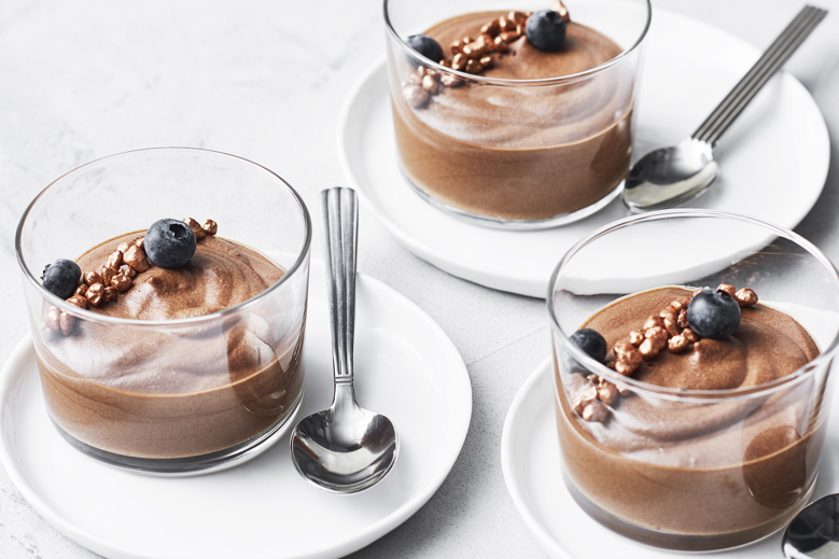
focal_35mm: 131
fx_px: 3052
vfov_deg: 10.5
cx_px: 388
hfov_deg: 15.7
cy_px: 240
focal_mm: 85
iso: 80
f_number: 5.6
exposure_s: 1/125
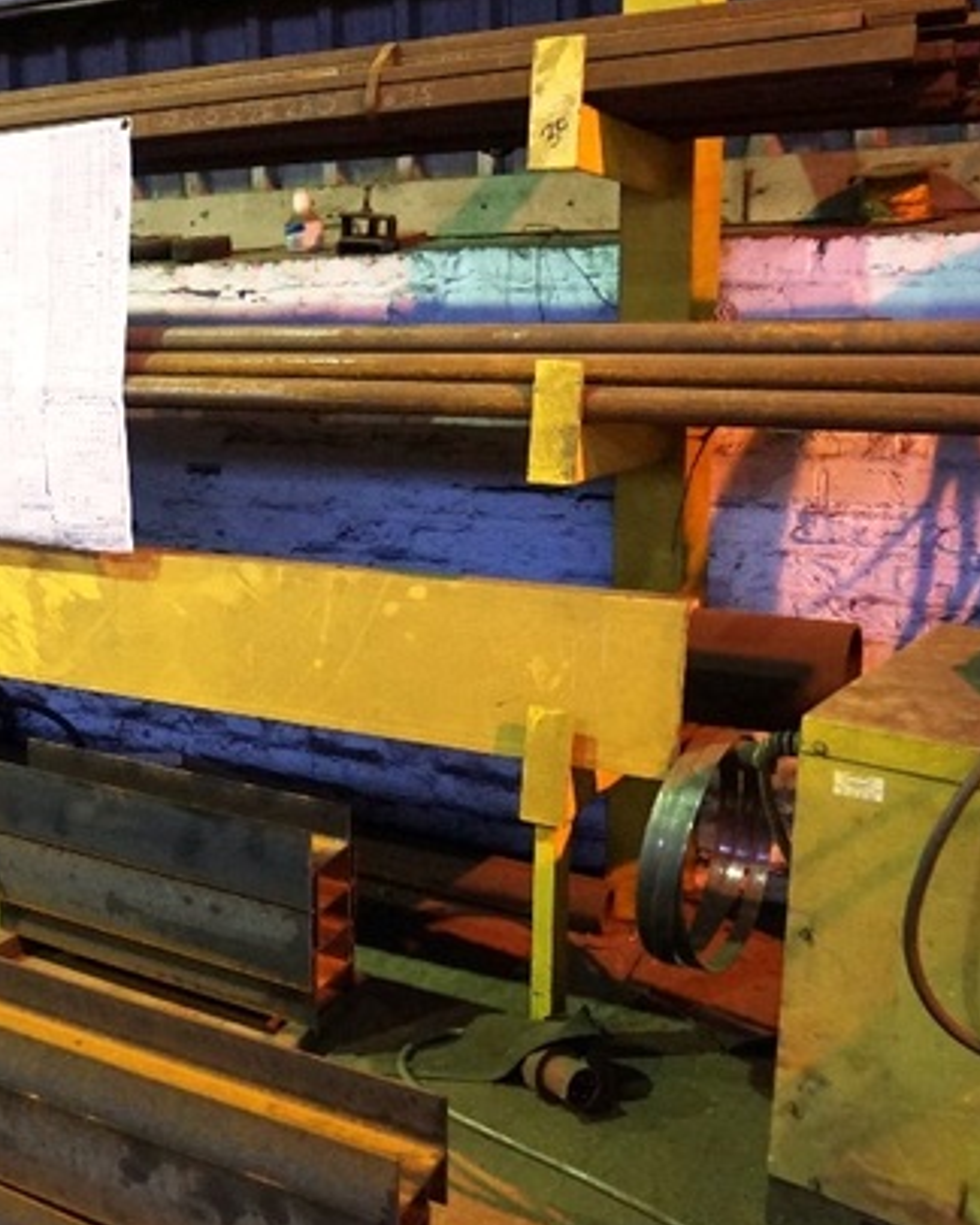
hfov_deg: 35.1
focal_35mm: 40
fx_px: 1450
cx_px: 91
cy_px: 563
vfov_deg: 45.8
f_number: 3.5
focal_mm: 16
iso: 3200
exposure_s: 1/60
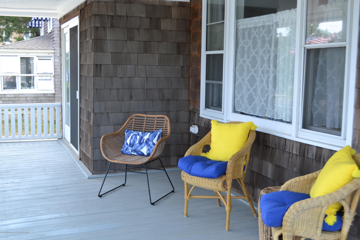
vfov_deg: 30.8
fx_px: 435
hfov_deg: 45.0
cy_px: 120
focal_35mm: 44
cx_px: 180
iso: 280
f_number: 5.6
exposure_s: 1/125
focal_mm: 29
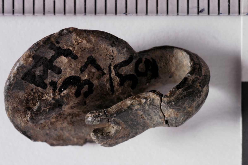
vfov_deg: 16.5
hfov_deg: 24.6
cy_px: 82
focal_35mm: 82
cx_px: 124
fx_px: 568
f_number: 25
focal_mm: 55
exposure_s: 1/100
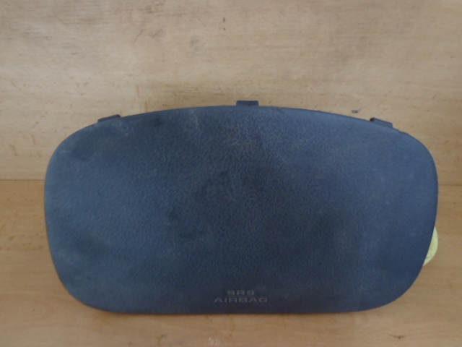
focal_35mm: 28
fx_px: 374
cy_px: 174
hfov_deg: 63.4
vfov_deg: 49.7
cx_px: 231
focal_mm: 5
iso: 200
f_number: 3.9
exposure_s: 1/4
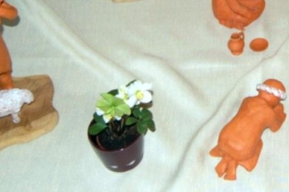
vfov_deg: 16.0
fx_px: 666
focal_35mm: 83
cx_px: 255
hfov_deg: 23.9
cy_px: -13
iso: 400
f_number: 3.8
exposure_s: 1/60
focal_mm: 22
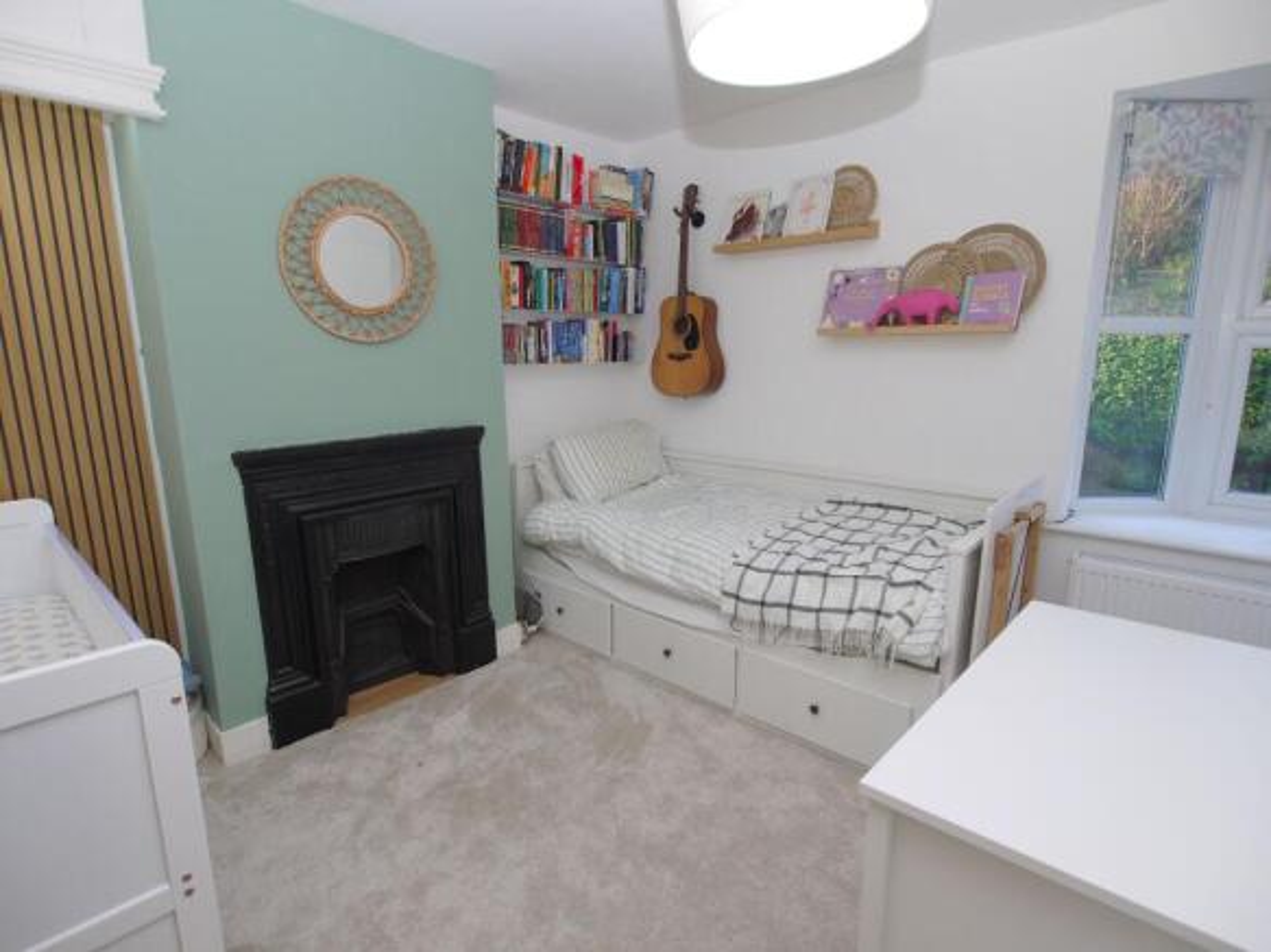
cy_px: 476
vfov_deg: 71.6
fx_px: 661
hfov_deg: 87.8
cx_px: 636
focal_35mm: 18
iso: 100
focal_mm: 9
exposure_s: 1/60
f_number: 4
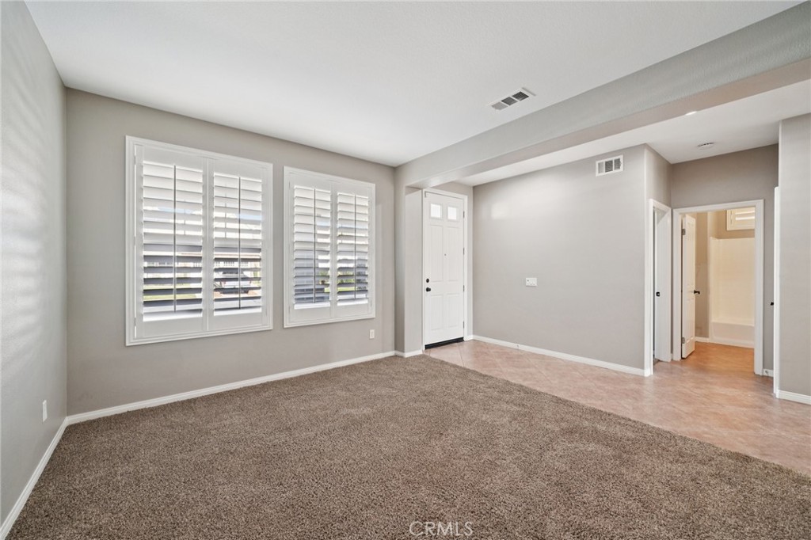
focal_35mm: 14
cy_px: 270
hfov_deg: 104.3
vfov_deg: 81.2
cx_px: 406
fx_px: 315
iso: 400
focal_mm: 14
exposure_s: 1/8
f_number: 8
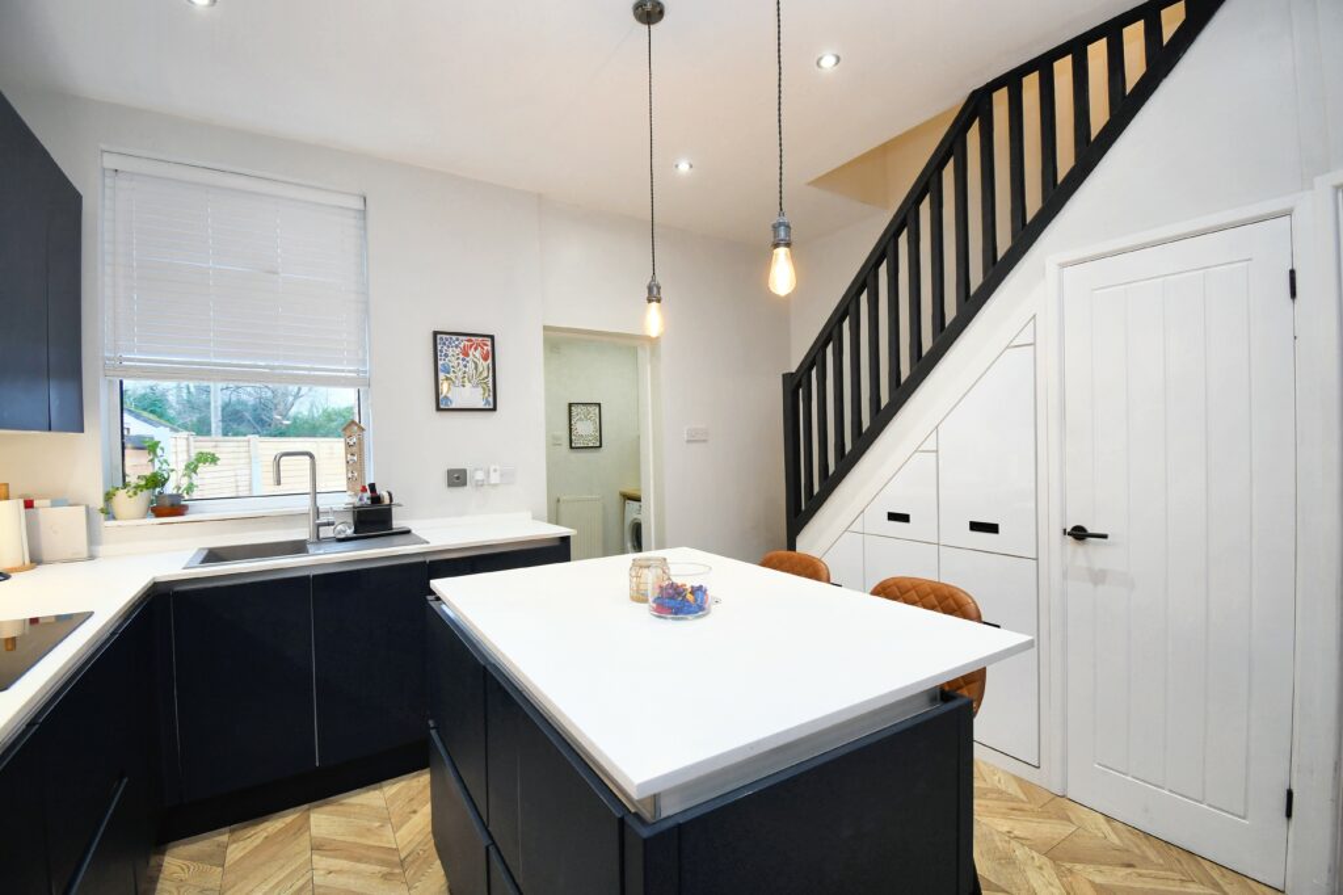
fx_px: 559
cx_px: 672
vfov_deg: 77.3
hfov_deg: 100.4
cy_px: 448
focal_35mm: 15
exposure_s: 1/50
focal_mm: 10
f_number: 4.5
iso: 560
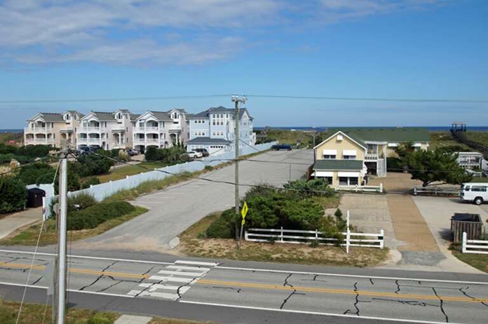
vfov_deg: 36.8
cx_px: 244
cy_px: 162
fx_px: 487
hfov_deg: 53.2
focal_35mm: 36
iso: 100
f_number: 9
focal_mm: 24
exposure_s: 1/400
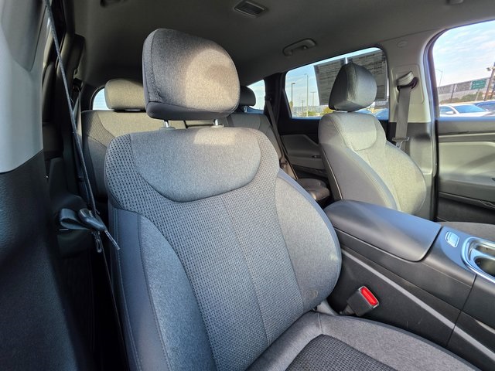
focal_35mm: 13
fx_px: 186
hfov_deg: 106.2
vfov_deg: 89.9
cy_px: 186
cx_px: 248
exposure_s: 1/120
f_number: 1.9
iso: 80
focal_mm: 2.2
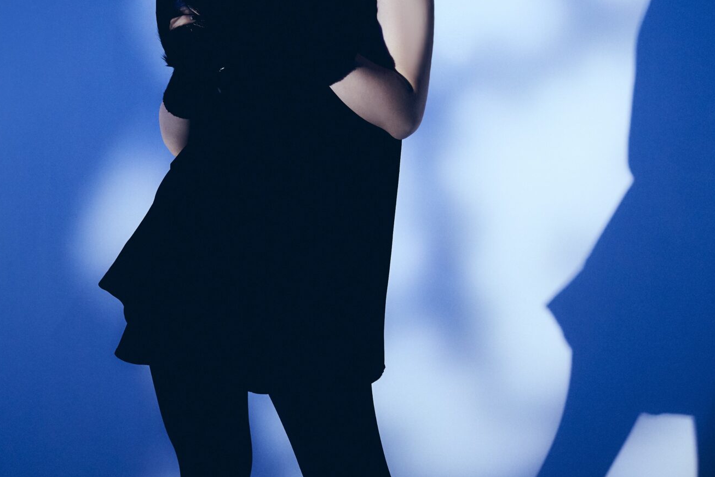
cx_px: 300
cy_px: 97
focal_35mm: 98
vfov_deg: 13.9
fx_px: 1946
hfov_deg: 20.8
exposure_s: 1/640
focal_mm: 50
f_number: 2.8
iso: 1600
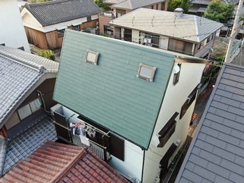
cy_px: 92
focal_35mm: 29
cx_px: 122
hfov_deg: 61.7
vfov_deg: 48.2
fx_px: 204
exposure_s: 1/160
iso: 110
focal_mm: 5.11
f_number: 3
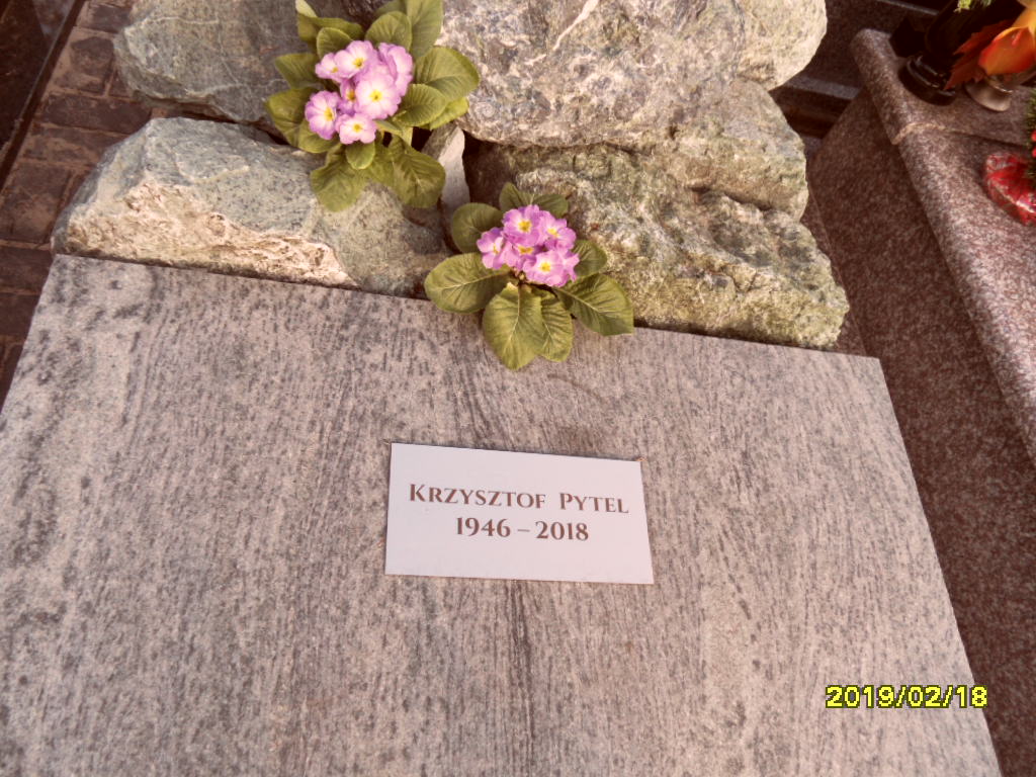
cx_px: 518
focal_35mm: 24
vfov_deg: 56.8
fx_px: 718
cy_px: 388
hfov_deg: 71.6
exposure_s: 1/180
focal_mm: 3.9
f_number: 3.2
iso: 80
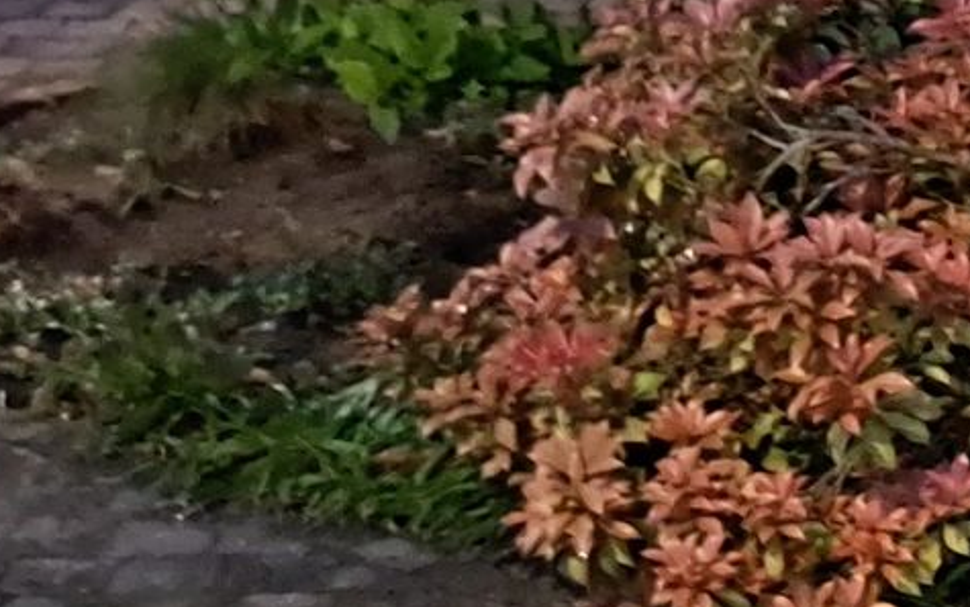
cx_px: 1082
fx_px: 3622
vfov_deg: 9.5
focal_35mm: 137
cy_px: 538
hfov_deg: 14.9
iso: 2000
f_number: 1.8
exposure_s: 1/7
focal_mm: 5.23
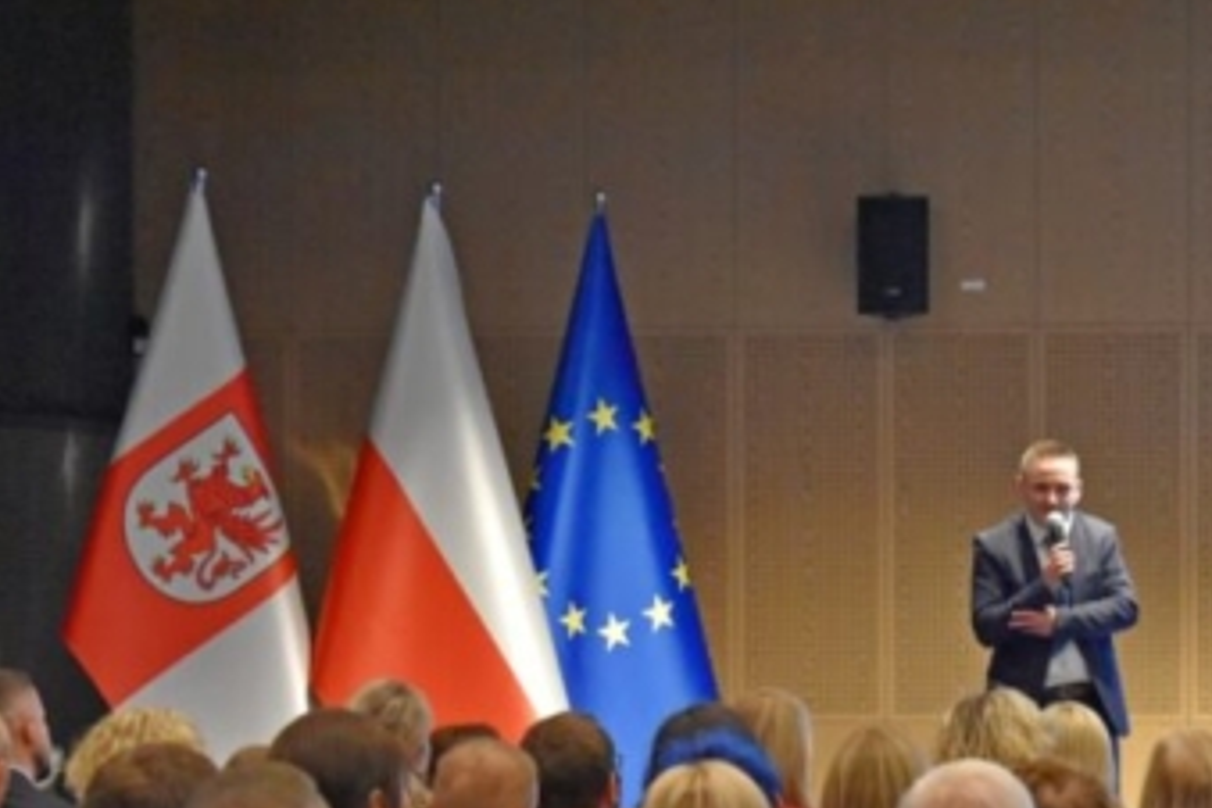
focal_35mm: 147
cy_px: 733
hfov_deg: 13.8
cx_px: 1140
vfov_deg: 9.3
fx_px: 4949
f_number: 5.6
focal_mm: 52
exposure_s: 1/60
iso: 3200
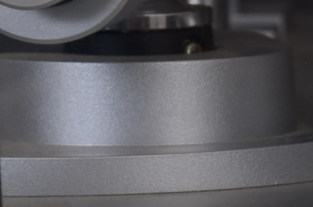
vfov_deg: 1.9
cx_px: 698
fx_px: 6388
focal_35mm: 736
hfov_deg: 2.8
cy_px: 317
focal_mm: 105
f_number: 13
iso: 125
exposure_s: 1/160
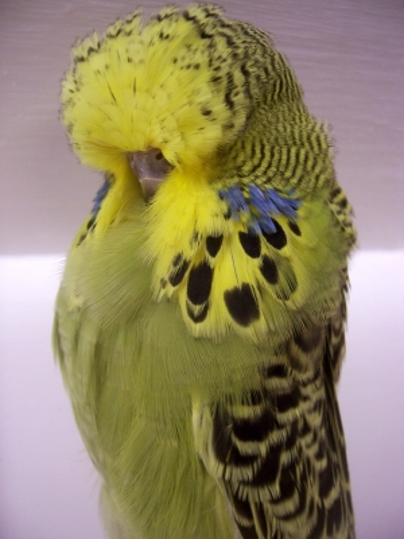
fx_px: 560
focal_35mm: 36
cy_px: 270
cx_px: 202
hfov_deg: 39.7
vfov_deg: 51.4
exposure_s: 1/30
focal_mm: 6
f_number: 3
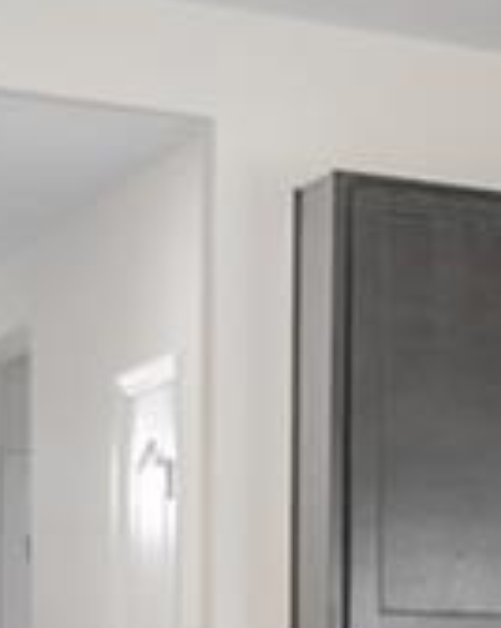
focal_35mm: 143
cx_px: 2191
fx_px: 2655
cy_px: 703
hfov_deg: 7.1
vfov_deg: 13.2
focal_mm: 16
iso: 100
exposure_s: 2.5
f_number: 8
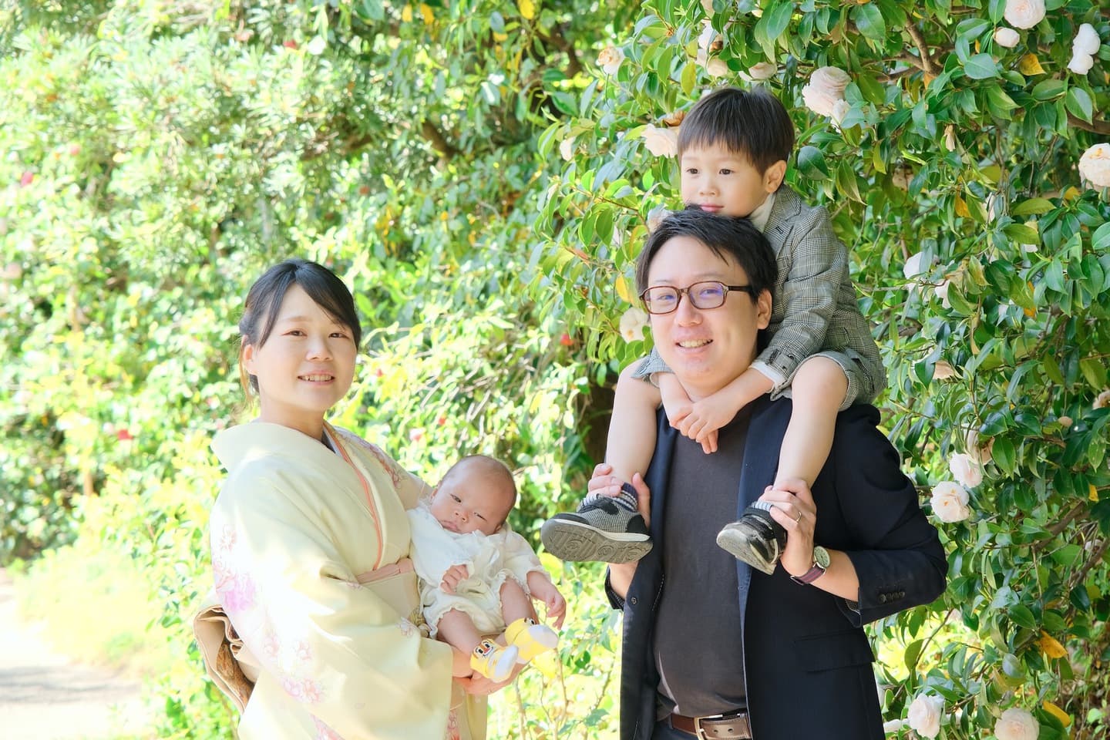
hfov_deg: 17.5
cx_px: 555
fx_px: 3607
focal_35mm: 117
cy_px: 370
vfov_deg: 11.7
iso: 800
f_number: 5.6
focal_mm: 78.1
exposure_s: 1/125
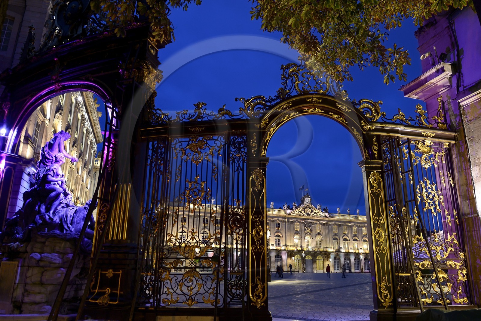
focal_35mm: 24
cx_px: 240
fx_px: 321
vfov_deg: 53.1
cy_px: 160
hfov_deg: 73.8
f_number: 5
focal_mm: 24
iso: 1600
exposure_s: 1/5
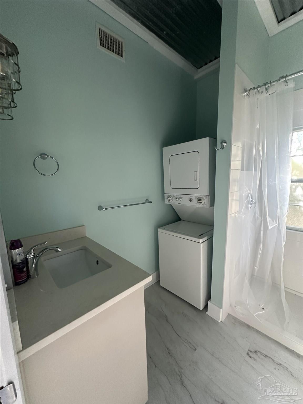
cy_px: 202
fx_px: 163
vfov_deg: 102.1
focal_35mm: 14
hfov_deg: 85.7
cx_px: 152
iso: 320
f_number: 2.2
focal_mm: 2.22
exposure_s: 1/87
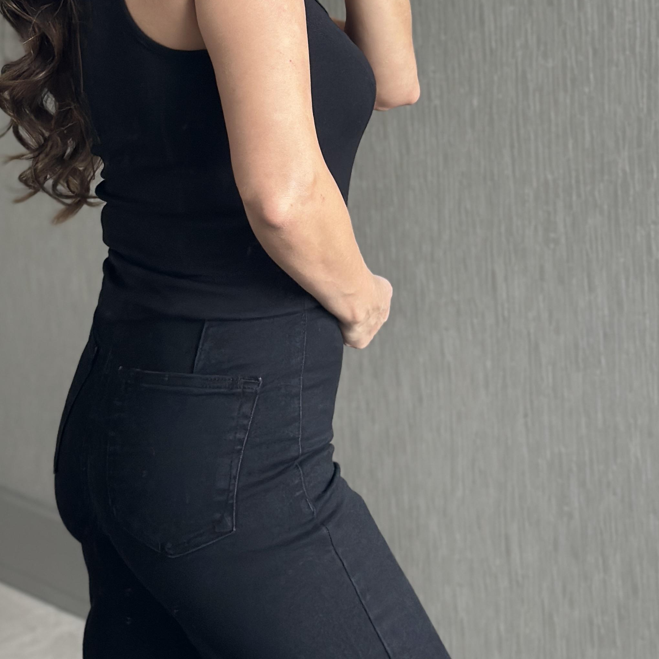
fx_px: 1809
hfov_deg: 20.6
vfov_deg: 20.4
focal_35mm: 84
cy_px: 116
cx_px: 220
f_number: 1.78
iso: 250
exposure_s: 1/33
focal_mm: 6.86
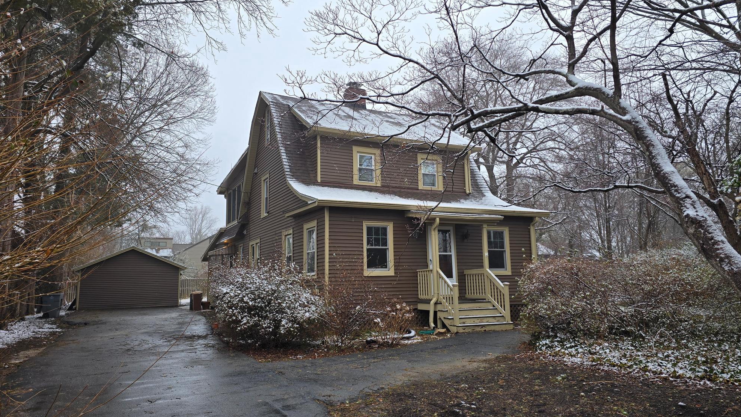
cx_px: 378
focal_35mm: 26
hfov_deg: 71.9
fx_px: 511
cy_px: 215
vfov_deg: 44.4
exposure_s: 1/180
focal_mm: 6.3
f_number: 1.7
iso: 32
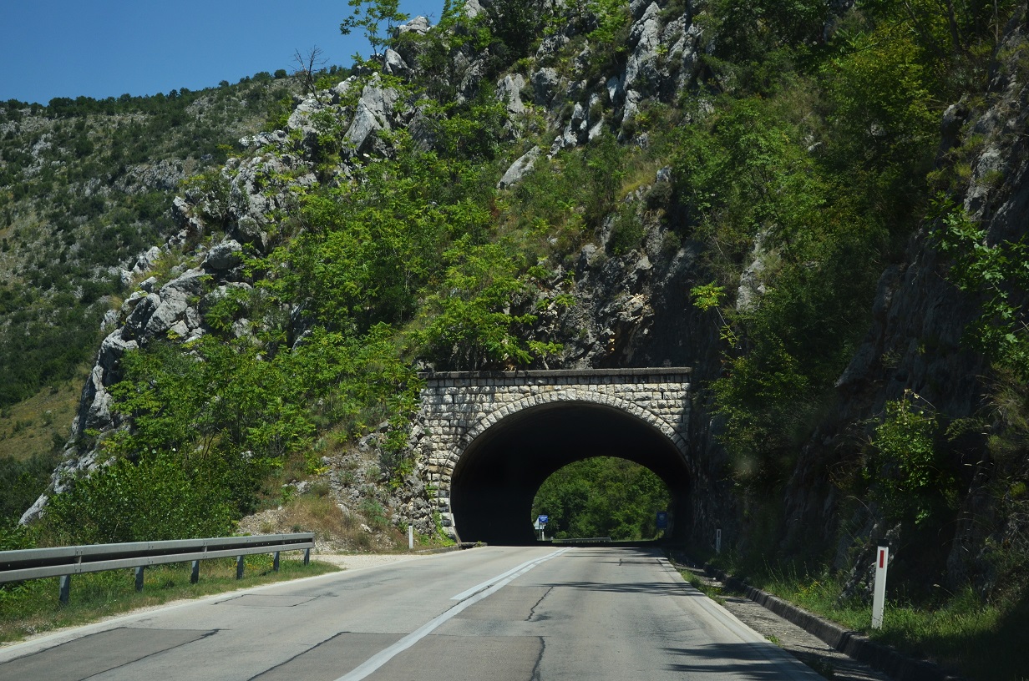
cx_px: 514
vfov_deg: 17.4
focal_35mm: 78
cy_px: 340
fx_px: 2225
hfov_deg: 26.0
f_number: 5.6
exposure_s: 1/1600
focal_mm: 52
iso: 400
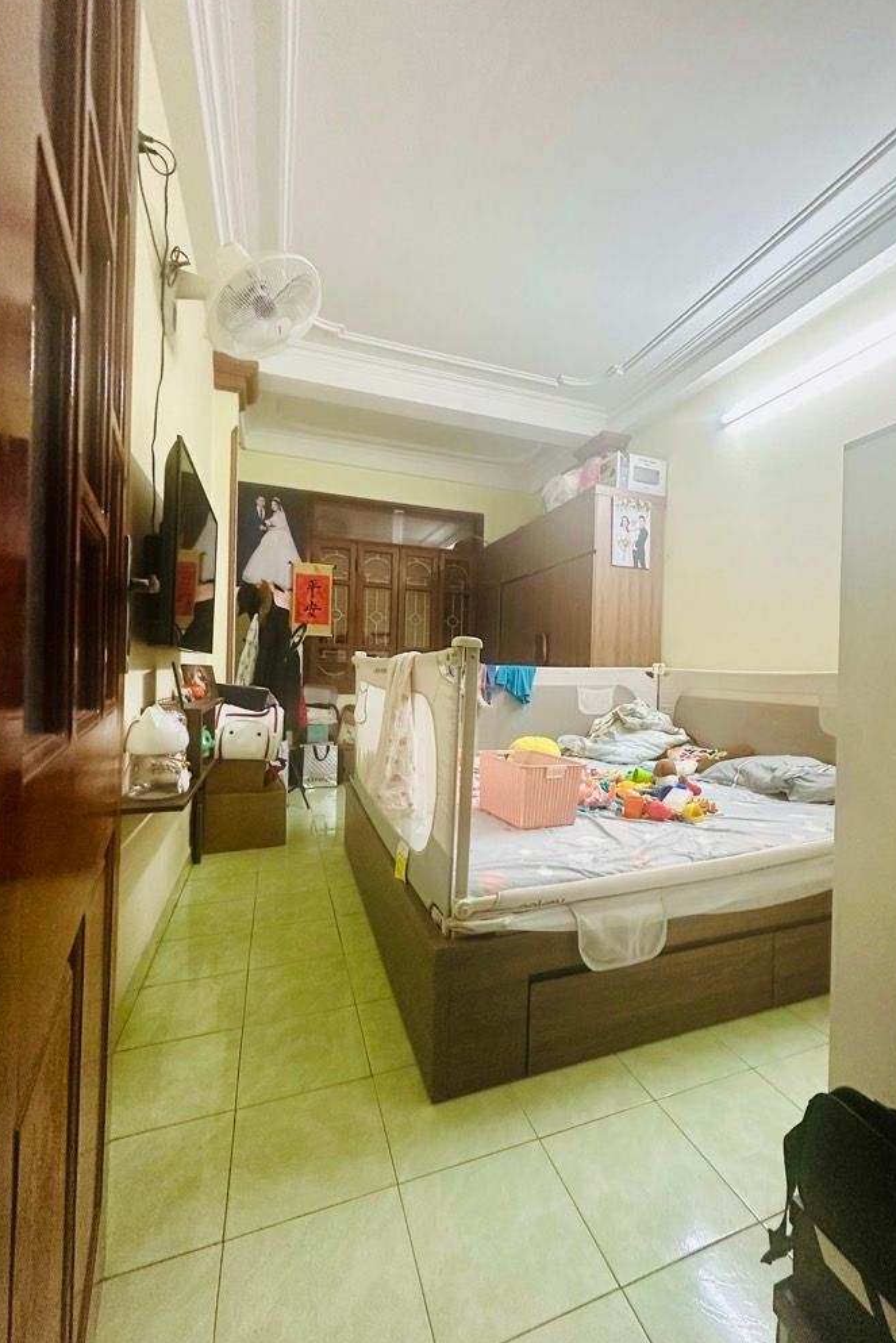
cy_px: 676
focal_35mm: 15
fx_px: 560
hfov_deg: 77.0
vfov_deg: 100.4
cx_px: 500
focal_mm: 2.22
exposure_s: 1/60
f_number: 2.2
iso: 500
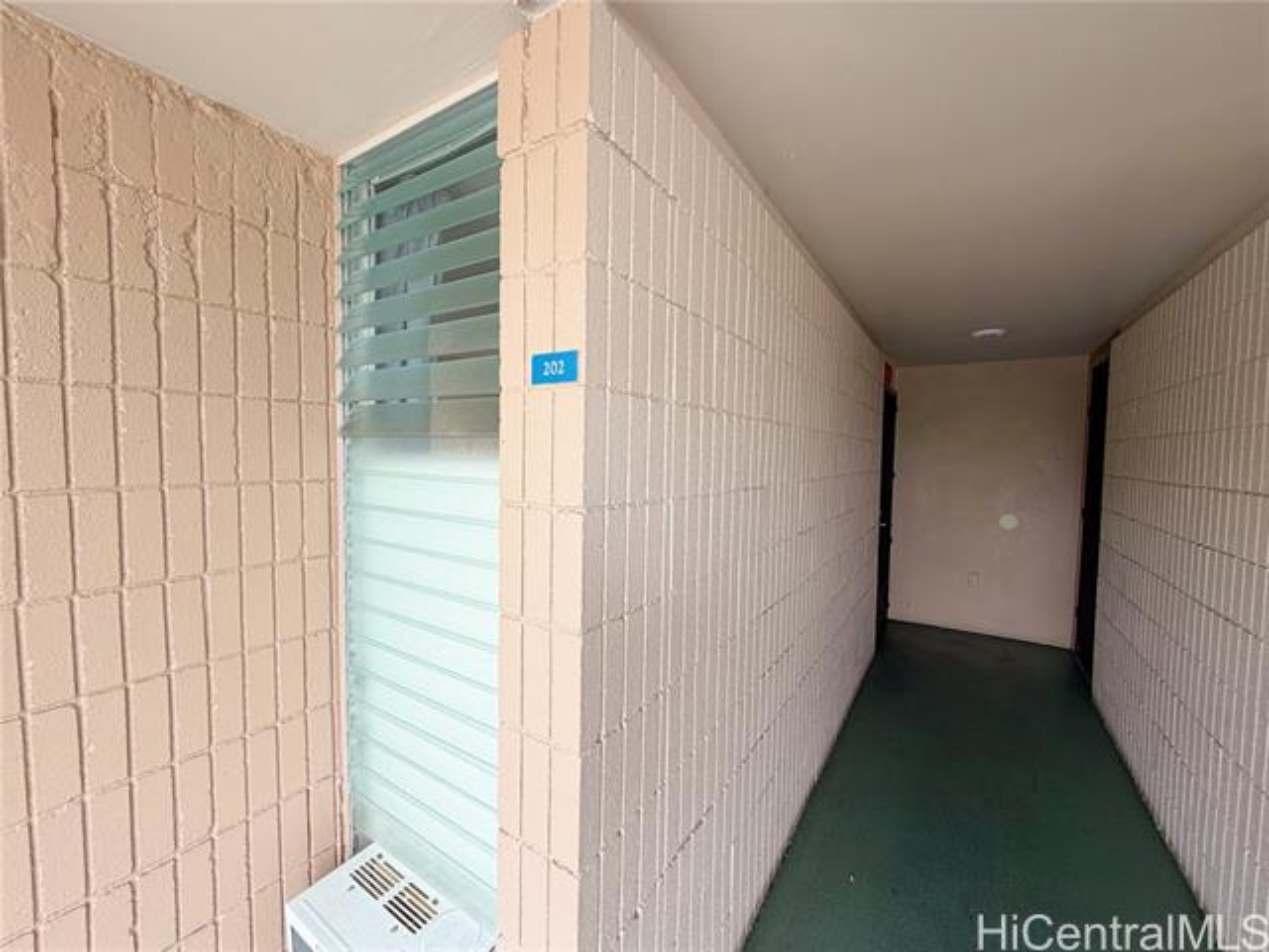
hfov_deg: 102.1
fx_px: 513
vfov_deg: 85.7
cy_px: 476
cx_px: 634
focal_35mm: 14
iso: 80
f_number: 2.2
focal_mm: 2.22
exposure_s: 1/121
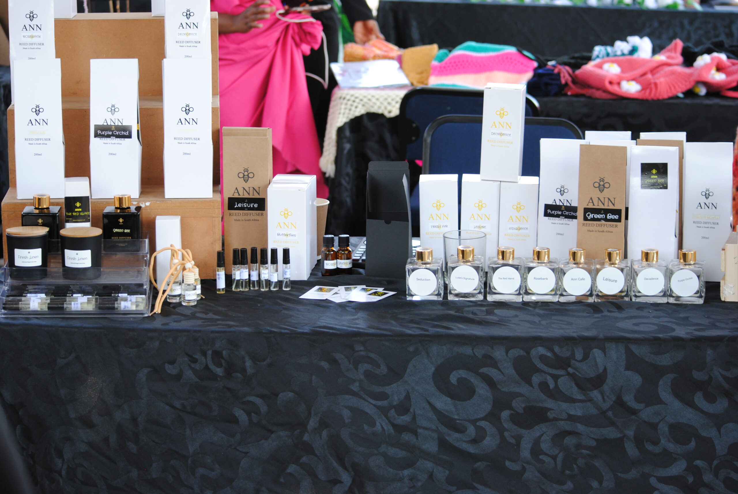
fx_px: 1693
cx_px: 369
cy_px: 247
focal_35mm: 82
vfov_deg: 16.6
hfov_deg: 24.6
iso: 200
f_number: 4.5
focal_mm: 55
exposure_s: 1/60
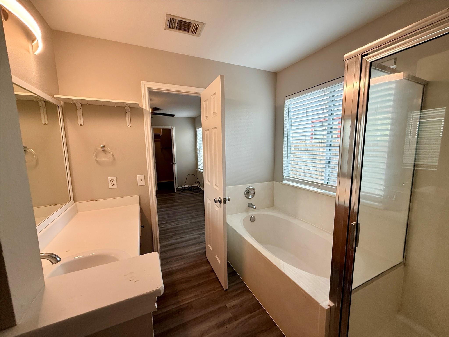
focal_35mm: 14
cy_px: 168
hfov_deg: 102.1
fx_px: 182
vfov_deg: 85.7
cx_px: 224
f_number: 2.2
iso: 160
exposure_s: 1/120
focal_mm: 2.22
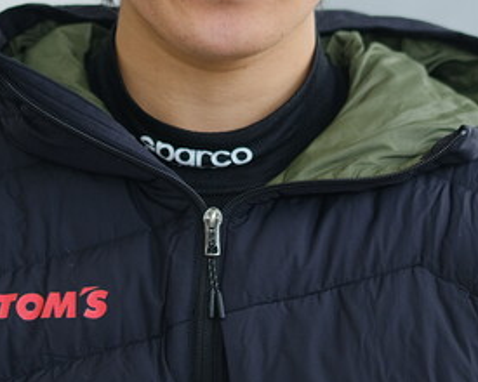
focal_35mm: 184
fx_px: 2603
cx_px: 193
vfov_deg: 8.4
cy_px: -14
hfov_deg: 10.5
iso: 320
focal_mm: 50
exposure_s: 1/850
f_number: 2
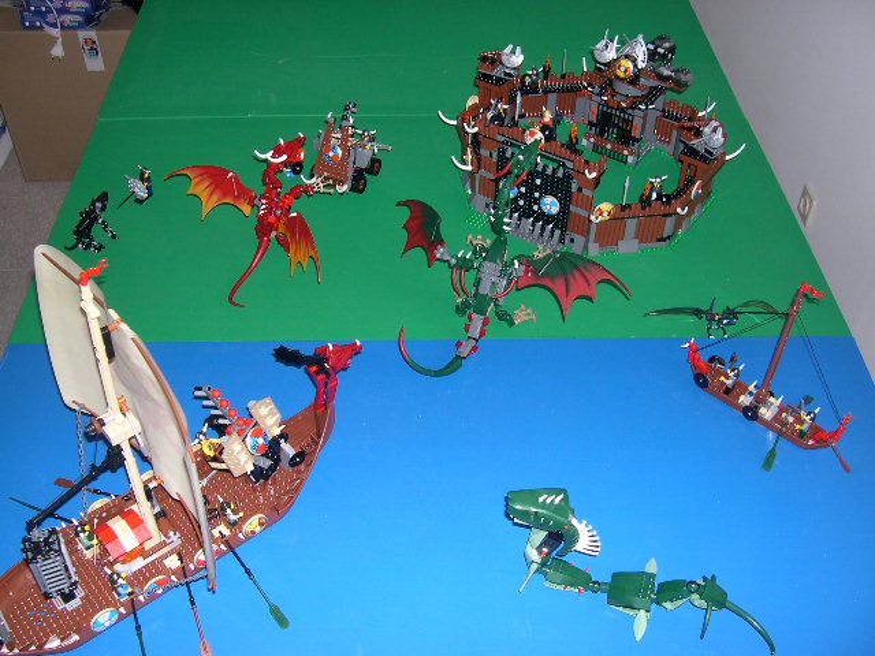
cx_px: 438
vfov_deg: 37.7
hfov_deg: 49.0
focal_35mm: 38
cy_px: 328
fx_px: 961
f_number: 2.8
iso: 100
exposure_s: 1/60
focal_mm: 8
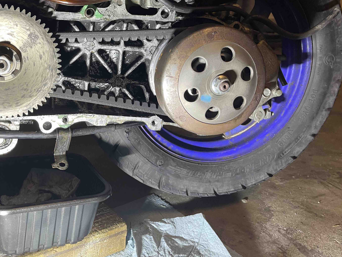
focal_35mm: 38
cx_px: 117
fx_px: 375
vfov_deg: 37.2
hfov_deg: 48.2
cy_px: 79
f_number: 1.6
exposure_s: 1/60
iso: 100
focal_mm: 5.1
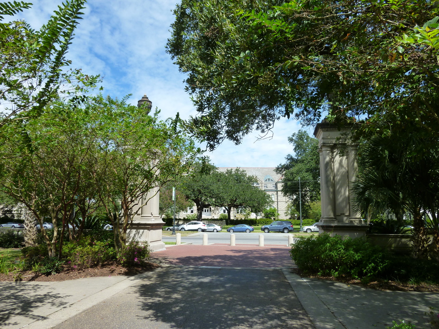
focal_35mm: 25
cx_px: 220
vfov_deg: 54.9
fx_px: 317
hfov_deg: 69.4
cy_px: 164
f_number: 3.3
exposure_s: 1/640
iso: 125
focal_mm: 4.5
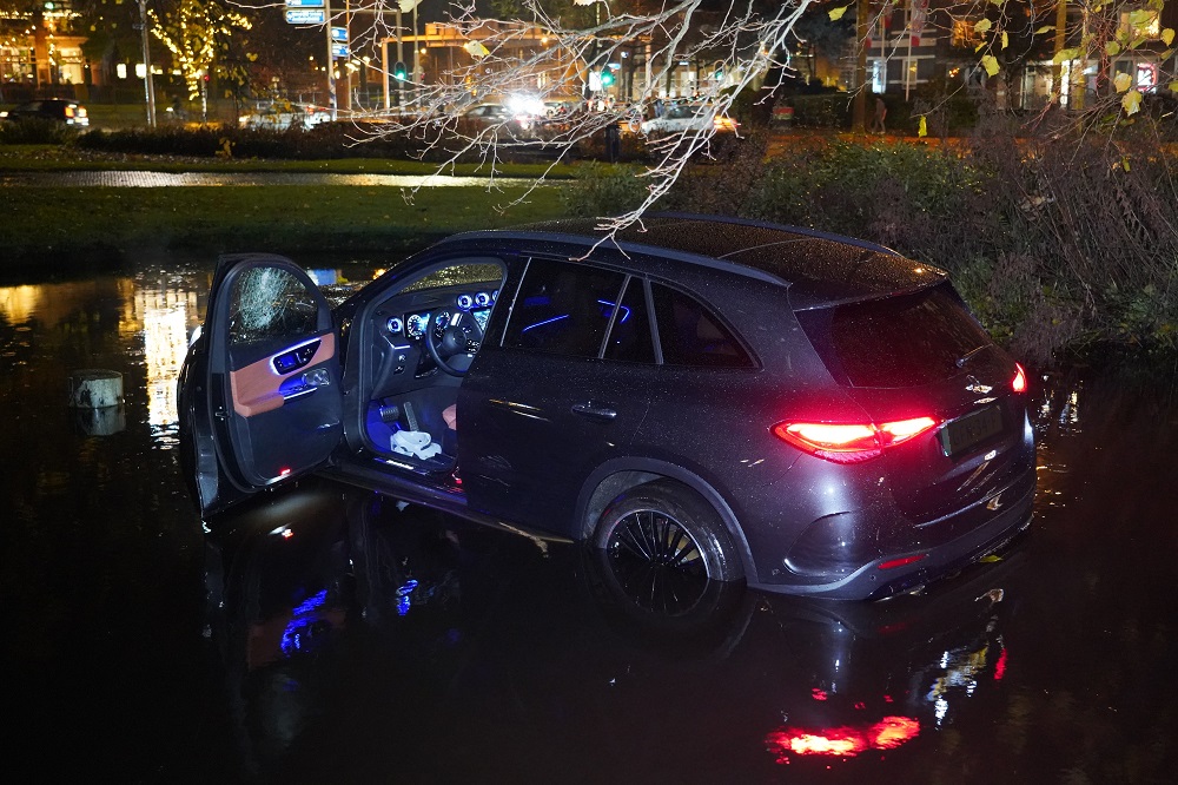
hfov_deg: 48.5
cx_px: 589
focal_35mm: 40
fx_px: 1308
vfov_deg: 33.4
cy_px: 392
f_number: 4
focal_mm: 40
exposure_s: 1/20
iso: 12800
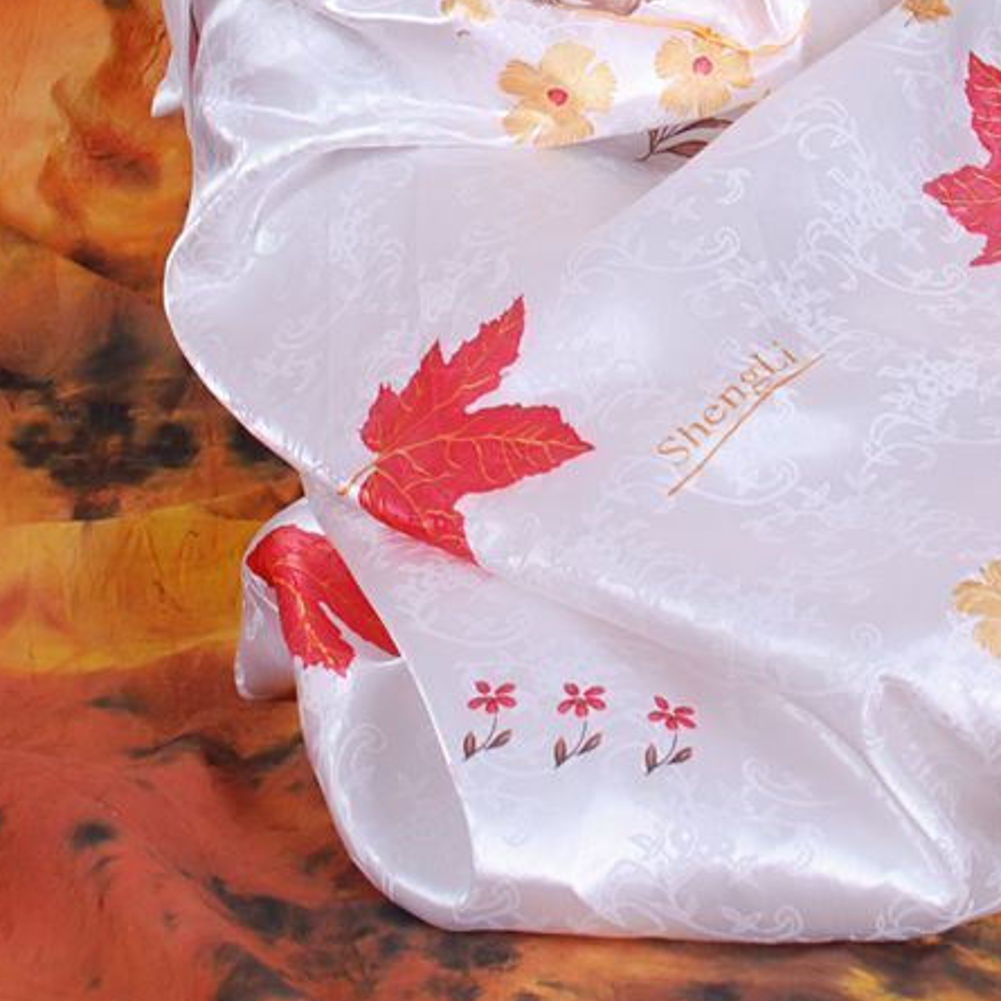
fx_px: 4809
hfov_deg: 11.9
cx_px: 631
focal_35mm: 147
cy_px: -639
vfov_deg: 11.3
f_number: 11
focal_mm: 32
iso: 100
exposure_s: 1/8
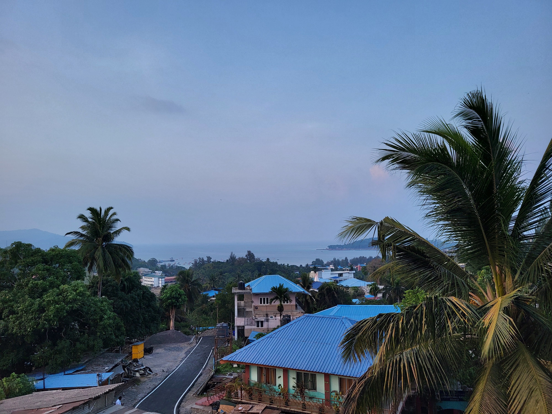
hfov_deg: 67.3
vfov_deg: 53.1
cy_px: 207
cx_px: 276
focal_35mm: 26
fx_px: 415
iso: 40
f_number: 1.8
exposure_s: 1/394
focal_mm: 5.4
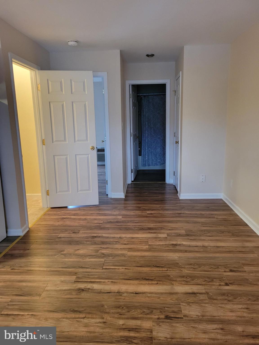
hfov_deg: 53.1
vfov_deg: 67.3
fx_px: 259
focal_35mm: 26
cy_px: 172
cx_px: 130
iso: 320
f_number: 1.8
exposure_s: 1/40
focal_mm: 5.4
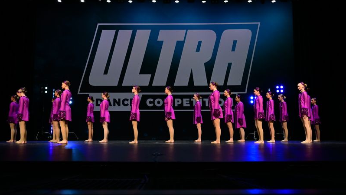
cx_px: 169
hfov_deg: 51.6
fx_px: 358
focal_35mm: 39
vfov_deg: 30.3
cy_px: 76
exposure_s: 1/1000
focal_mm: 29
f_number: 4
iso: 2500
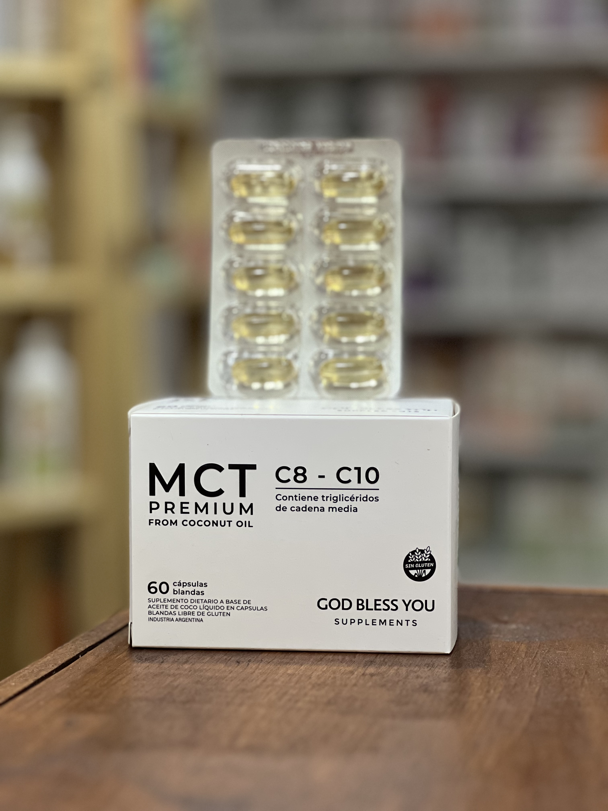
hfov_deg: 19.1
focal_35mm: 77
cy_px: 406
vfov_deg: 25.3
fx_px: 1803
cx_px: 304
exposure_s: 1/40
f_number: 2.8
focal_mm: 9
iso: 400
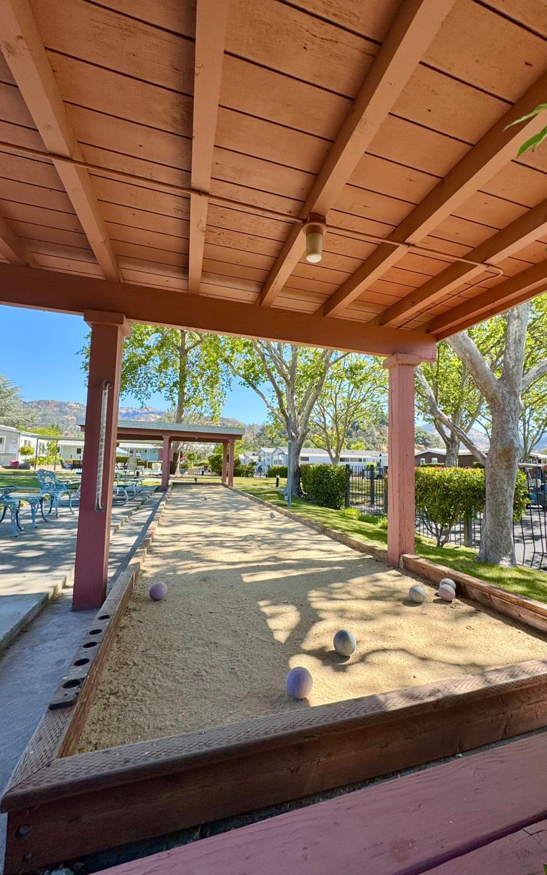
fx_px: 358
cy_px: 438
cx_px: 298
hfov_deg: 74.6
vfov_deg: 101.5
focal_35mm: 15
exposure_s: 1/615
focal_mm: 2.22
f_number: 2.2
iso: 40
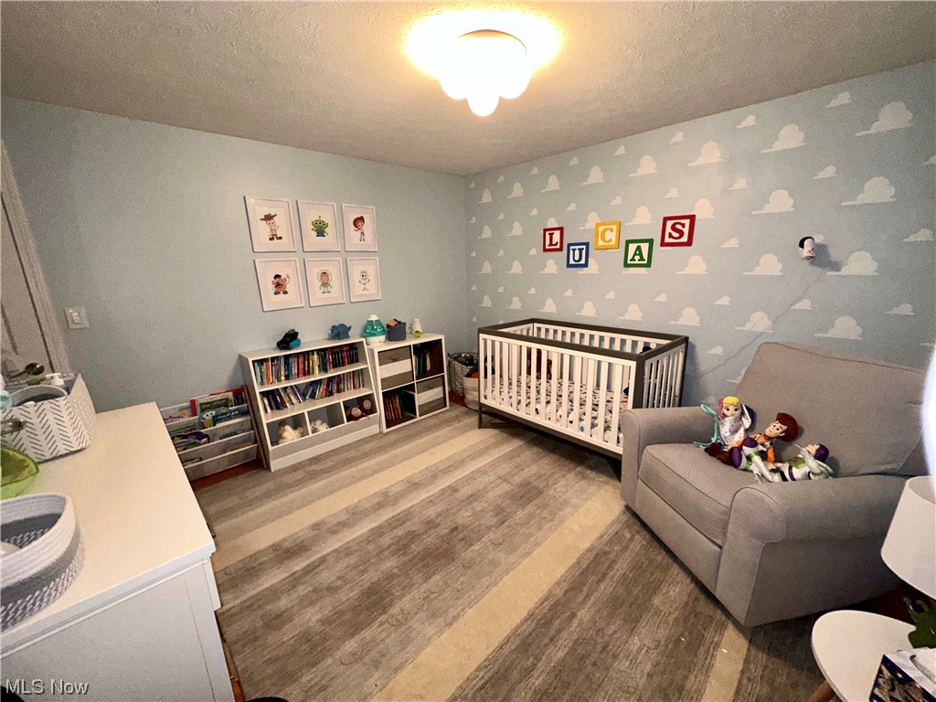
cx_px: 468
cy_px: 351
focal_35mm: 14
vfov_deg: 85.7
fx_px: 379
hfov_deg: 102.1
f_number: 2.2
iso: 200
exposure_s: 1/60
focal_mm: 2.22
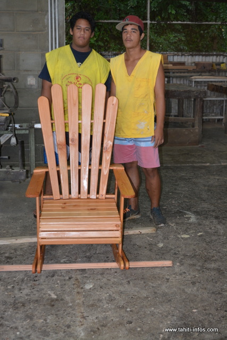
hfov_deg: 25.8
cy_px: 170
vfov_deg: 37.8
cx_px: 114
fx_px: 496
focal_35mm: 52
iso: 1000
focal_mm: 35
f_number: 5
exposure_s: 1/80
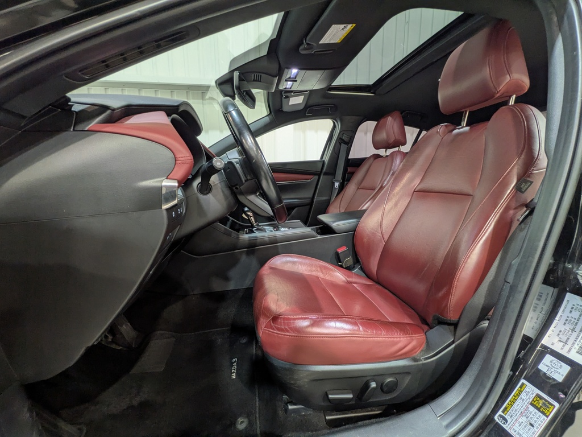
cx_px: 291
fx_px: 235
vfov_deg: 85.7
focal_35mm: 14
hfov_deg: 102.1
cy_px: 218
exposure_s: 1/33.3
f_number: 2.2
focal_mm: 1.83
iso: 90
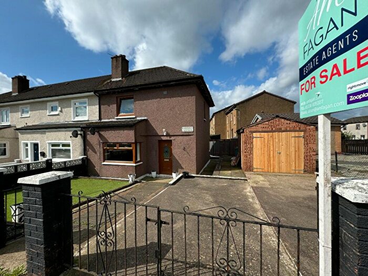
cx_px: 184
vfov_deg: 85.7
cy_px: 138
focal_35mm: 14
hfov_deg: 102.1
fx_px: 149
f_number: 2.2
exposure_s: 1/1567
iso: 50
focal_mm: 2.22
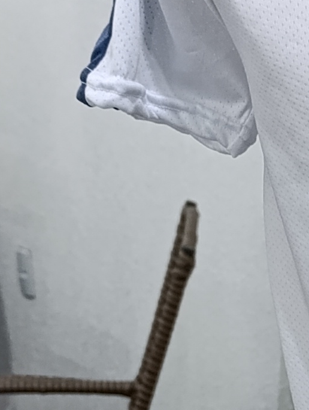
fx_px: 1626
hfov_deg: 10.5
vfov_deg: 14.0
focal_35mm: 137
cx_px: 452
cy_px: 487
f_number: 1.6
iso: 1250
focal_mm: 6.14
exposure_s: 1/60
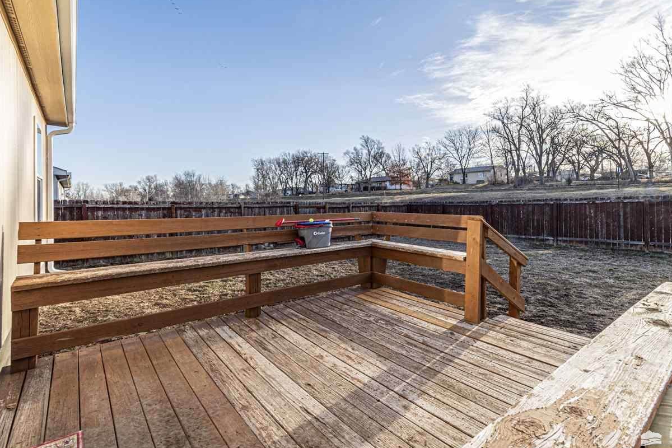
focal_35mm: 16
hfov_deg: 96.7
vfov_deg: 73.7
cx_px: 328
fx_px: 299
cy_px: 235
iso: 100
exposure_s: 1/125
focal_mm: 10
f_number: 10
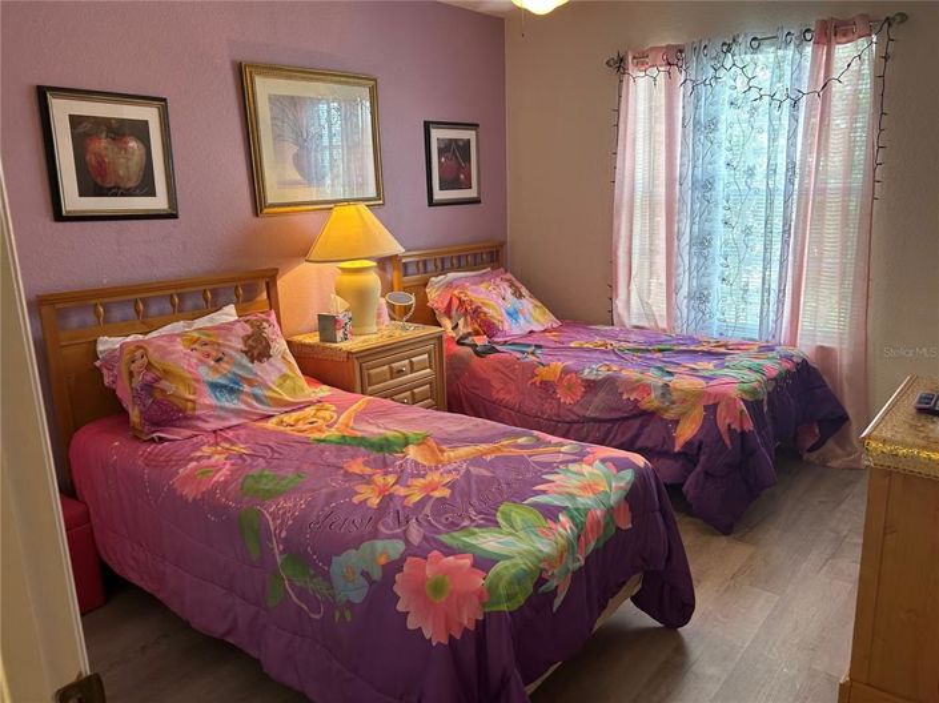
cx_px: 470
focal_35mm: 26
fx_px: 705
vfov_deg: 53.0
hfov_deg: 67.3
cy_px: 352
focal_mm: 5.7
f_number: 1.5
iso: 100
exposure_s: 1/60
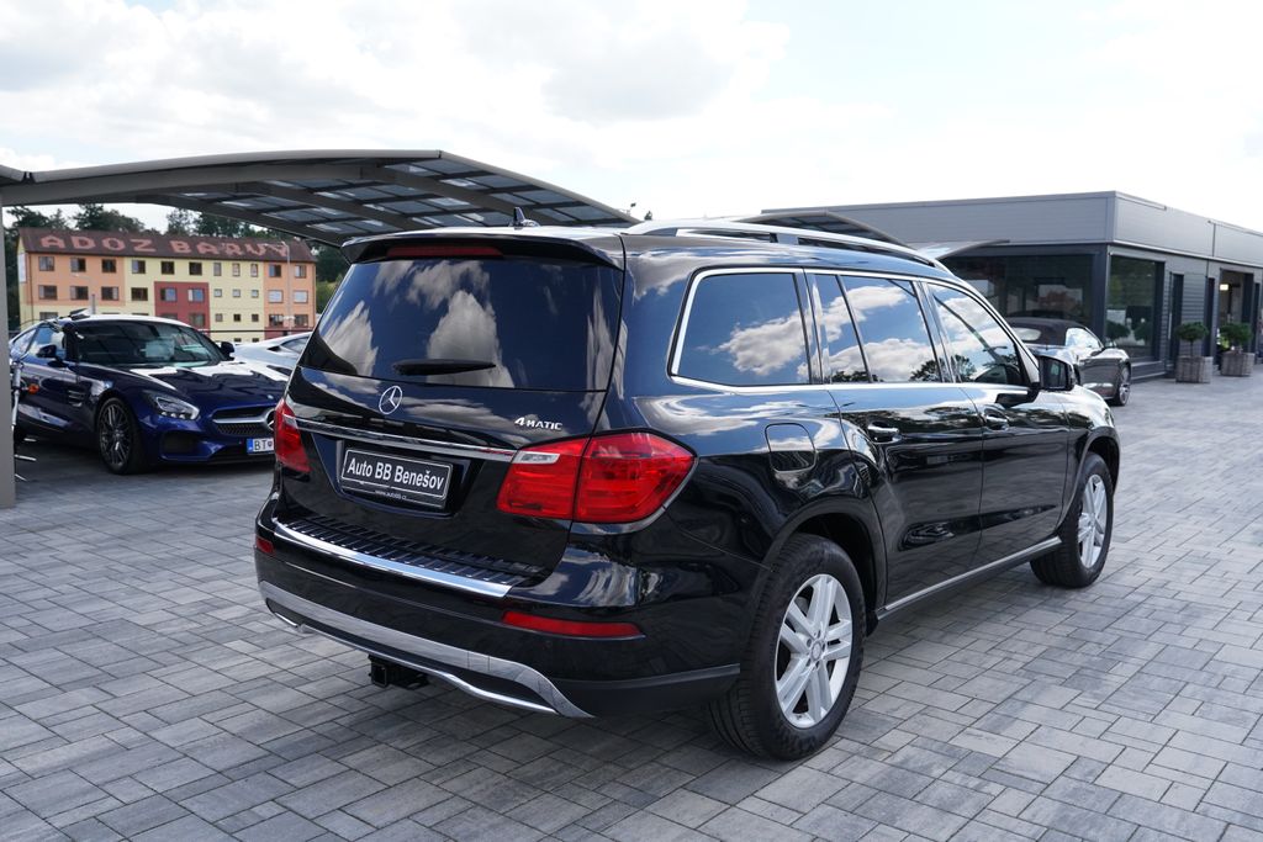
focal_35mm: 31
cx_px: 632
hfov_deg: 60.3
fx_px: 1088
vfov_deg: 42.3
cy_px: 421
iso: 4000
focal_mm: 31
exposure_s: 1/8000
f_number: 5
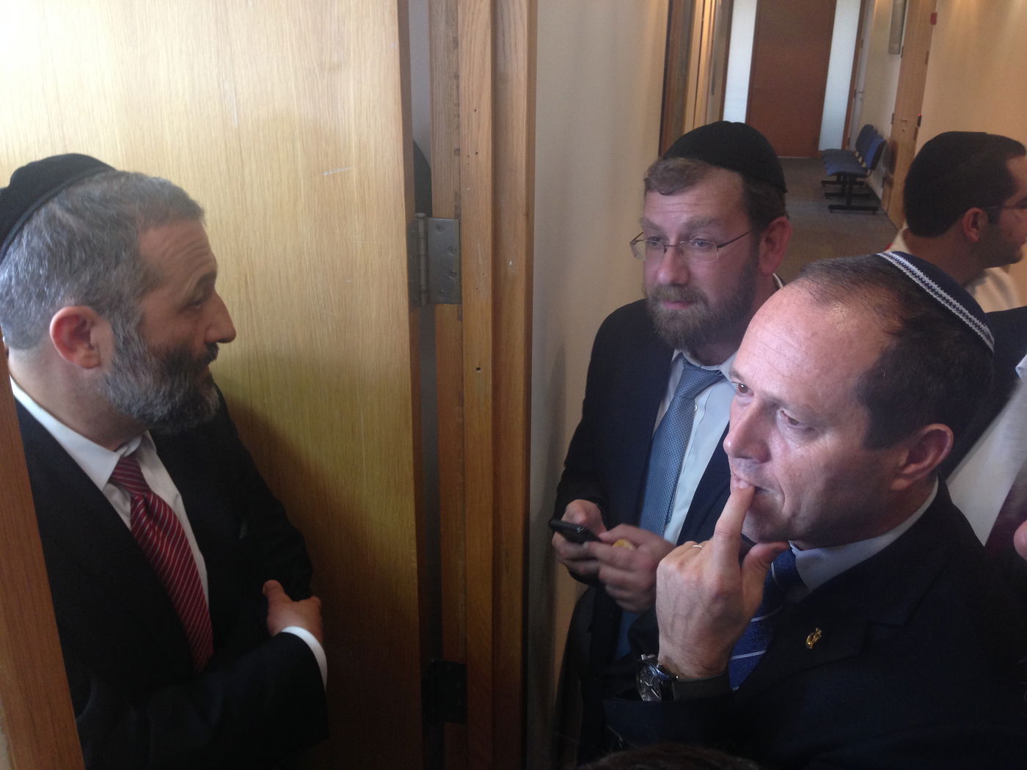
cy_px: 385
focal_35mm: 33
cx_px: 514
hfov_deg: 55.4
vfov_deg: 42.9
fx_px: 979
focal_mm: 4.12
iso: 125
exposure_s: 1/20
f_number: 2.4
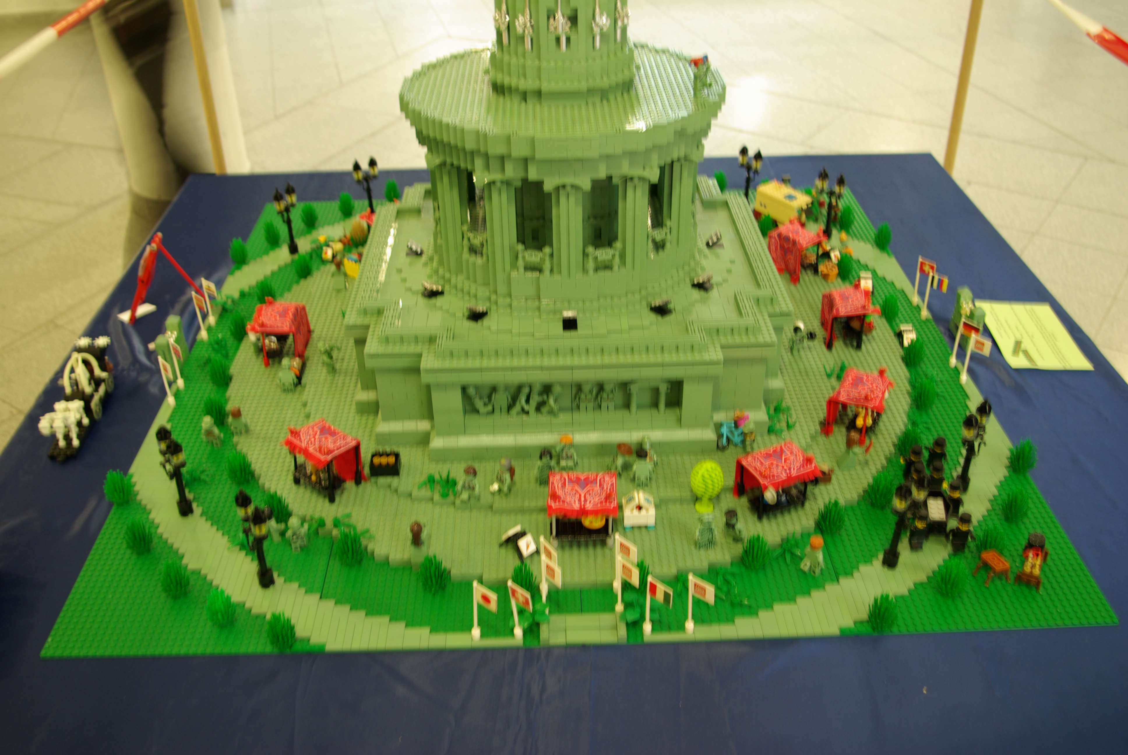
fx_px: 988
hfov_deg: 59.4
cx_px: 564
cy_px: 378
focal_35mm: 32
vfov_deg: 41.8
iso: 100
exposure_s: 1/1.67
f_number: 5
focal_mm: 21
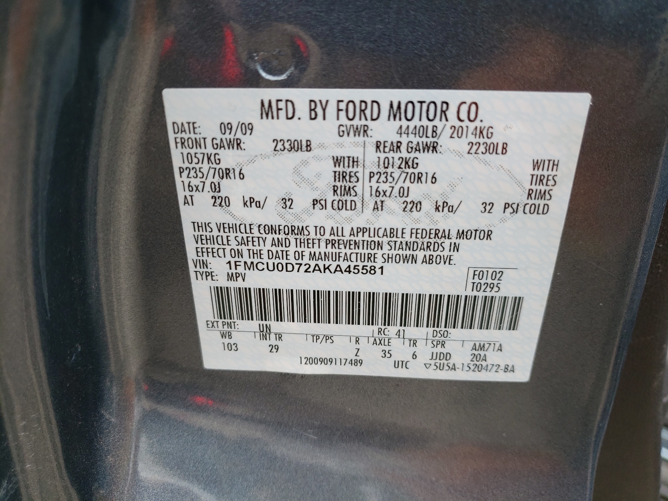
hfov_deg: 67.3
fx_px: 502
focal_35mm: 26
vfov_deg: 53.1
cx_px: 334
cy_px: 250
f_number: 1.5
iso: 50
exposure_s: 1/385
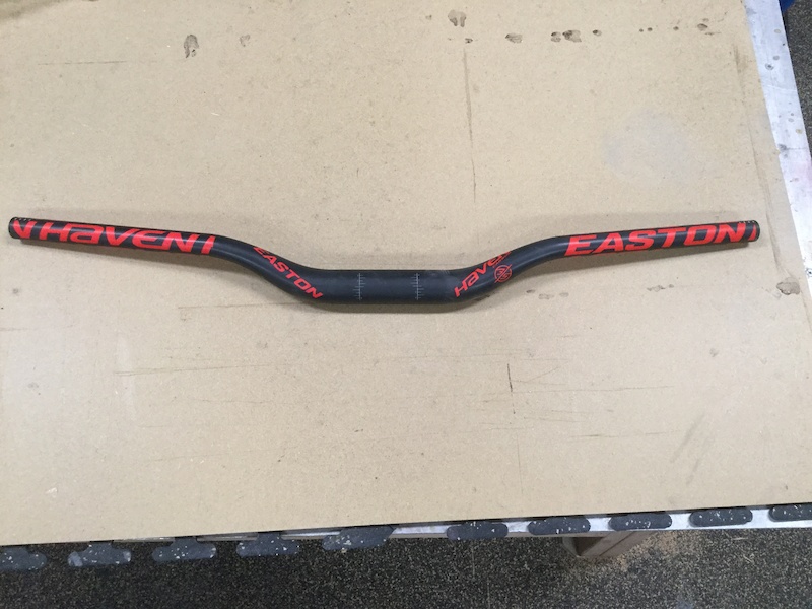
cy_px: 304
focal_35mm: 31
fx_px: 727
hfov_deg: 58.4
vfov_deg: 45.4
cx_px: 406
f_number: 2.4
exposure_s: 1/30
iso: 100
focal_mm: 3.3
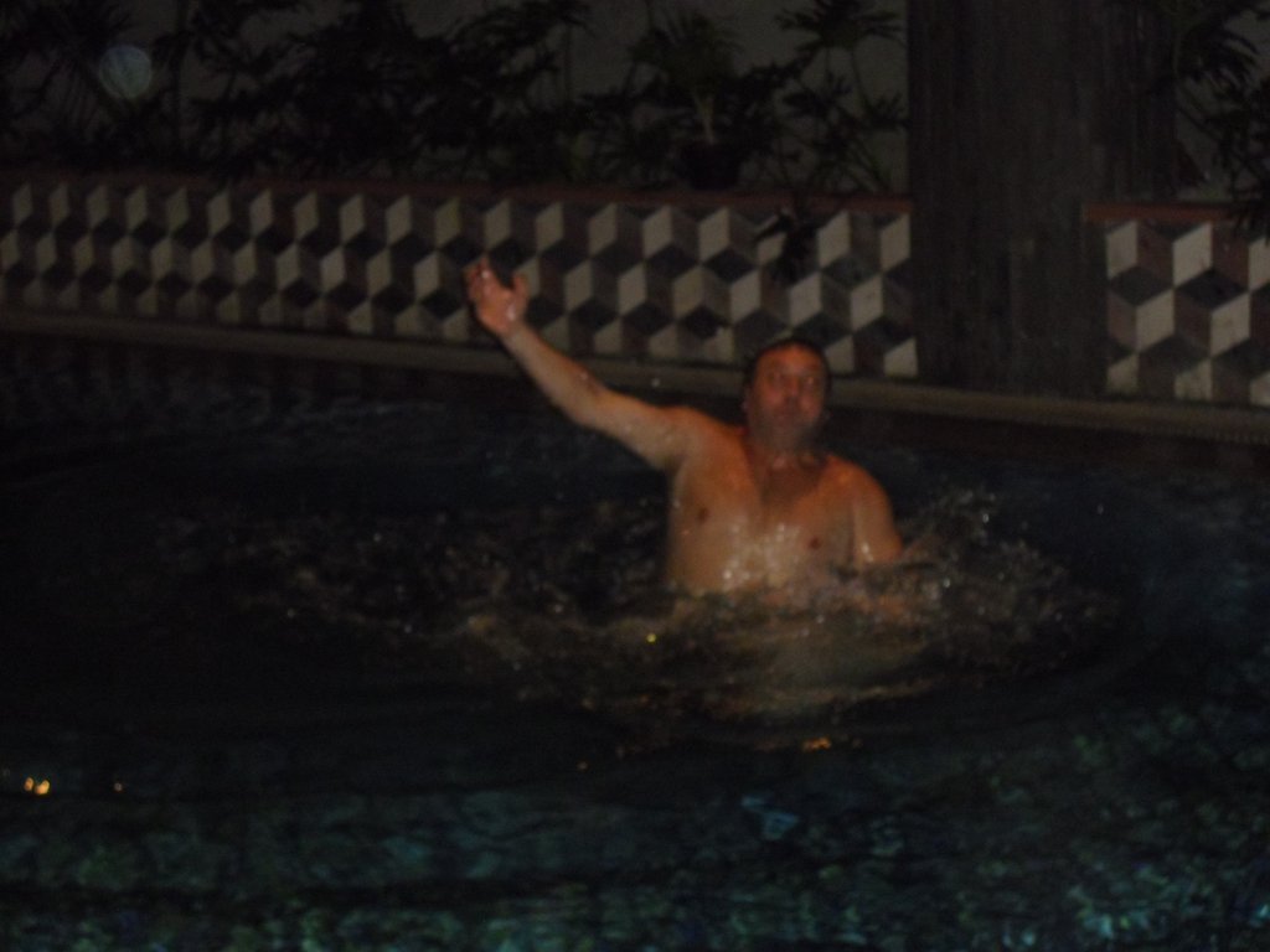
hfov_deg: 29.8
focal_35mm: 65
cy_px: 476
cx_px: 635
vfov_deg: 22.6
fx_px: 2385
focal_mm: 10.7
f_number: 3.8
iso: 400
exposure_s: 1/60
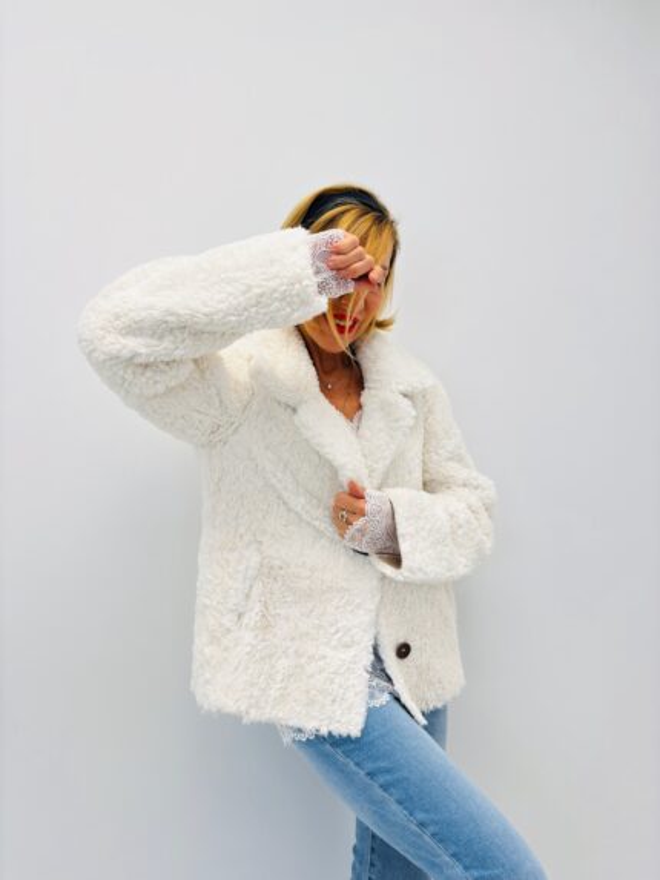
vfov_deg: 67.3
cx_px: 330
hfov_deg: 53.1
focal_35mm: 26
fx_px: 661
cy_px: 440
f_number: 1.6
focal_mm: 5.96
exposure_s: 1/289
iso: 50
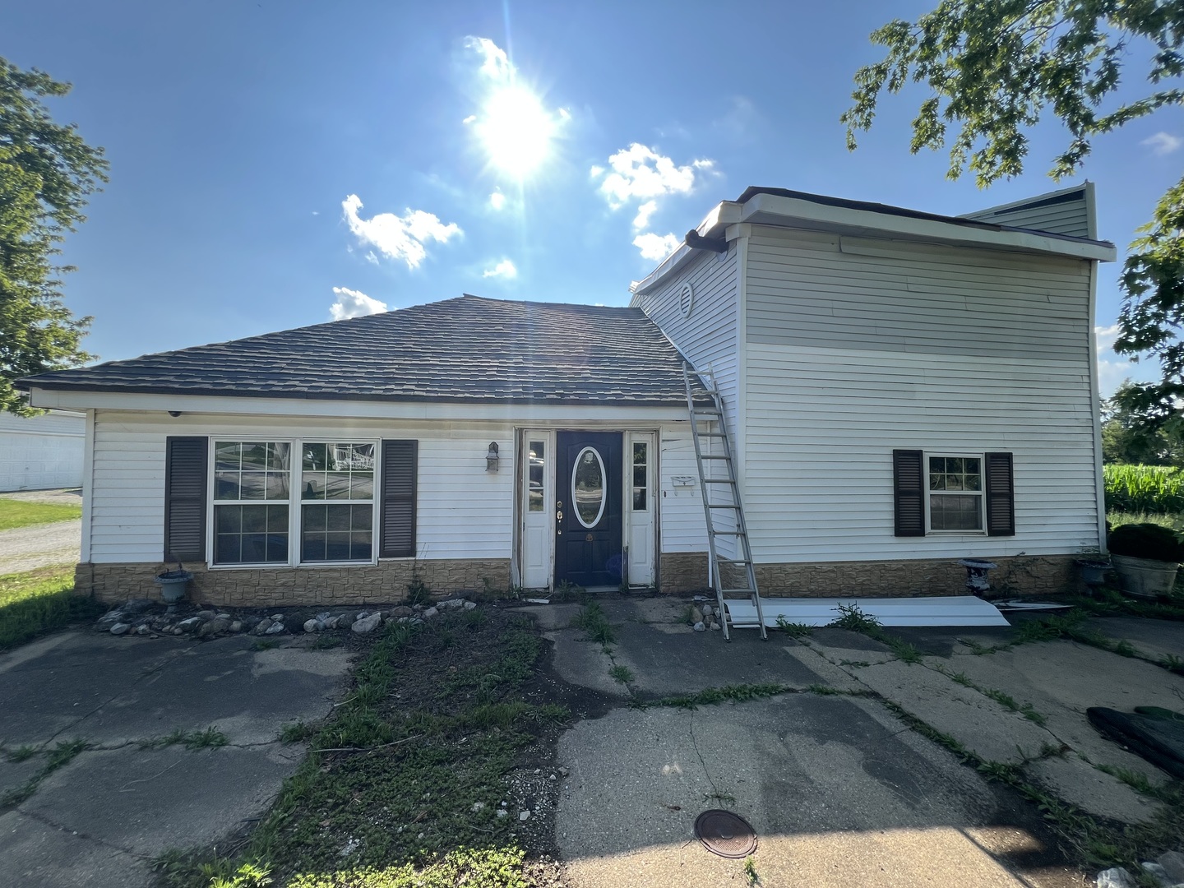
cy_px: 444
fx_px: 445
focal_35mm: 13
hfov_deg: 106.2
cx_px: 592
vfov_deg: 89.9
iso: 32
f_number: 1.8
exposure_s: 1/747
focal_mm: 1.57
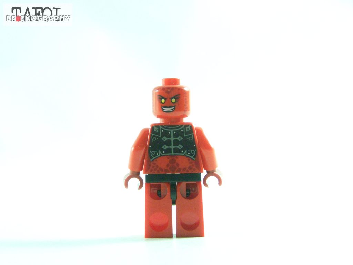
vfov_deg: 14.1
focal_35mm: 105
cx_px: 176
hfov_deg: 18.7
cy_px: 132
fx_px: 1071
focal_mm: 17.5
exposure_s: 1/45
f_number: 3.2
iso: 400
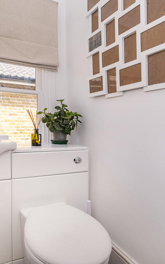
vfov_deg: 77.2
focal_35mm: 23
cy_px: 132
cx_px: 72
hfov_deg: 52.8
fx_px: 166
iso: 400
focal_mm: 10
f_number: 5
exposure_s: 1/200
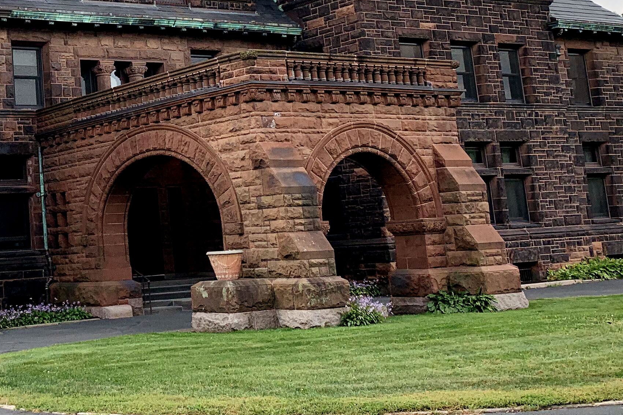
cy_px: 50
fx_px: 1107
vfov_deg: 20.8
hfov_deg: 29.8
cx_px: 41
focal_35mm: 64
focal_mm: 4.25
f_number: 1.8
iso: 25
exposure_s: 1/474
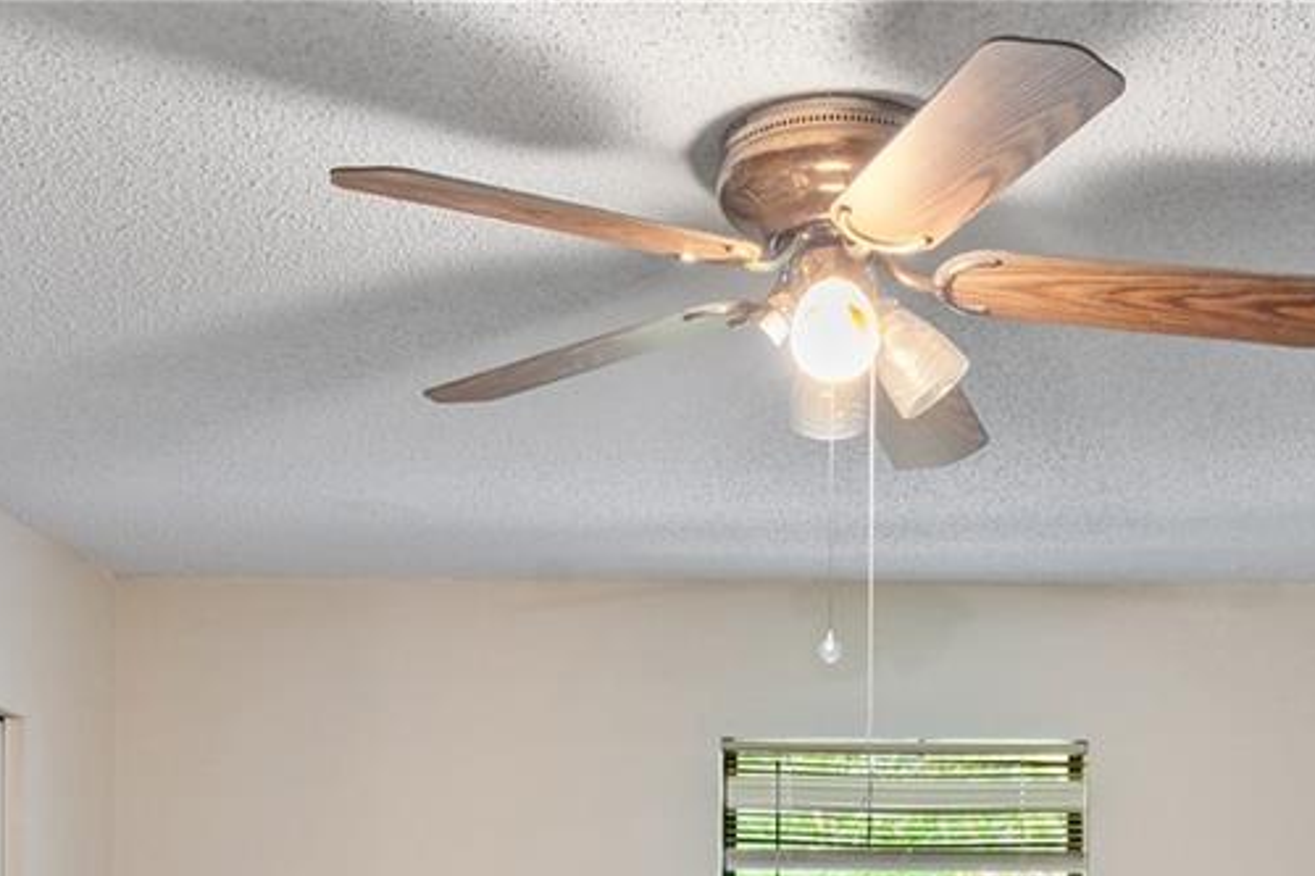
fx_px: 1753
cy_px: 1399
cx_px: 810
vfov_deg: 22.0
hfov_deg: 40.9
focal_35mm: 48
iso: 400
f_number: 10
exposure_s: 3
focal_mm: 10
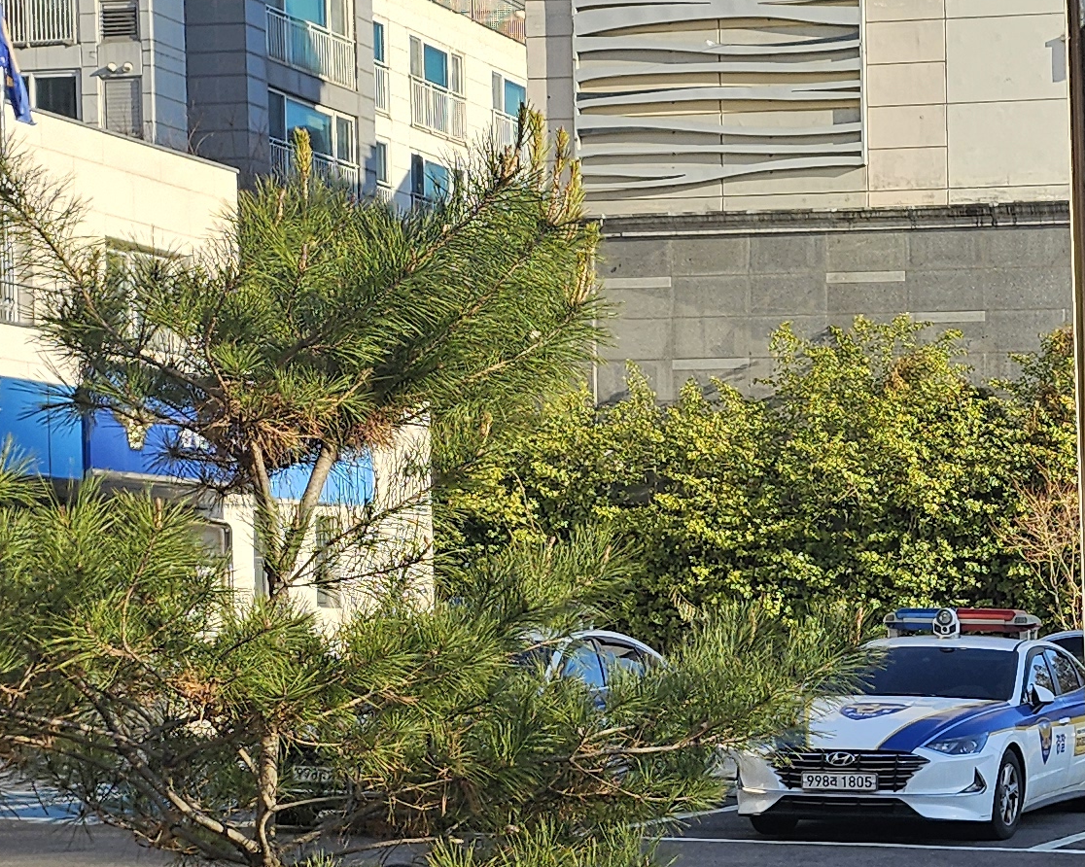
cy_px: 728
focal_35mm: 84
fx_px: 2696
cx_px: 1339
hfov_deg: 21.0
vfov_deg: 18.1
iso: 50
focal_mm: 5
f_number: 1.8
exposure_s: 1/1978
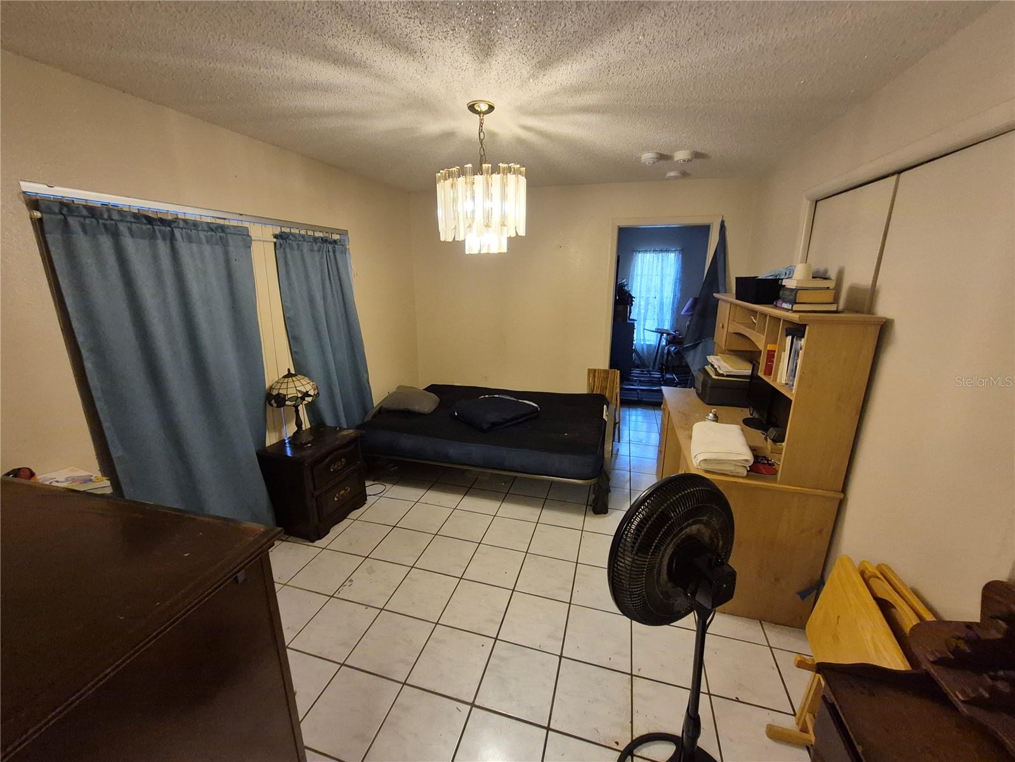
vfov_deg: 89.9
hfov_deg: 106.2
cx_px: 508
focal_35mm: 13
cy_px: 381
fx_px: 381
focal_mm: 1.74
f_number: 2.2
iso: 640
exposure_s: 1/60
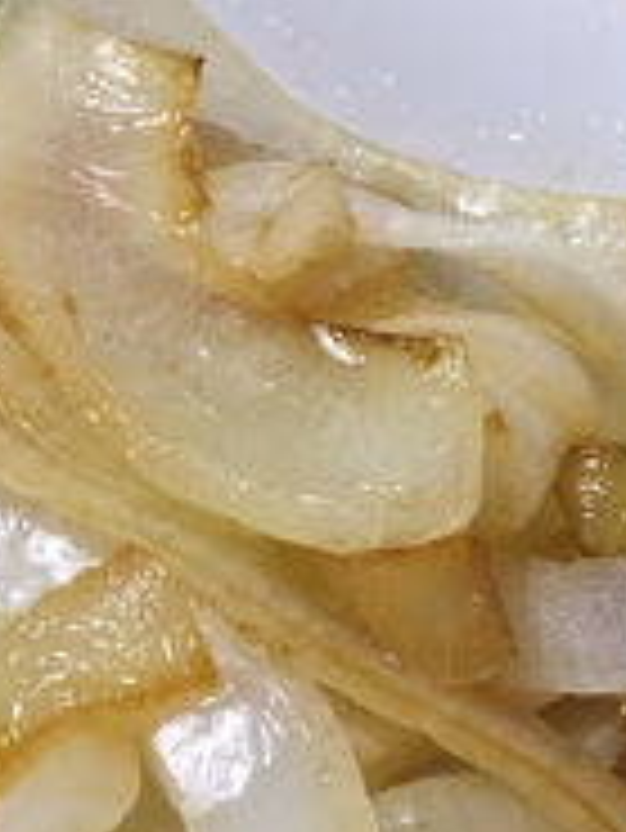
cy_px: 859
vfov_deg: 27.1
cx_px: 212
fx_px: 1614
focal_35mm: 67
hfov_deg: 21.9
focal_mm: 3.3
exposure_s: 1/30
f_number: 2.4
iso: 200
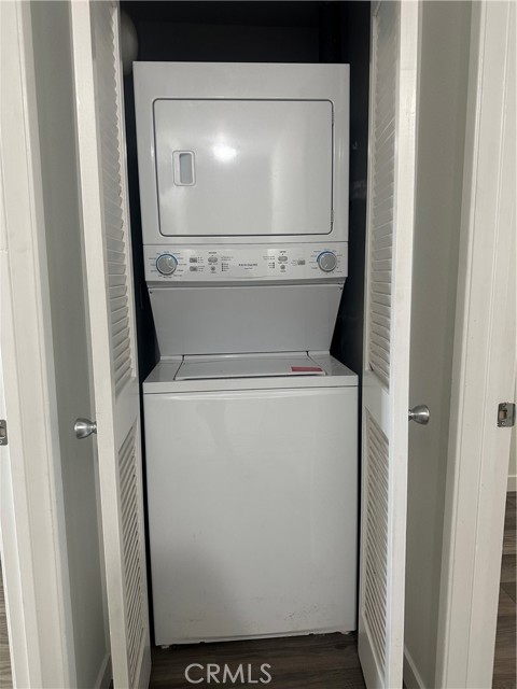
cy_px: 344
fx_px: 478
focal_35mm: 24
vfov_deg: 71.6
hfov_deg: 56.8
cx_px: 258
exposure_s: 1/60
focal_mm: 6.86
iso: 160
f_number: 1.78
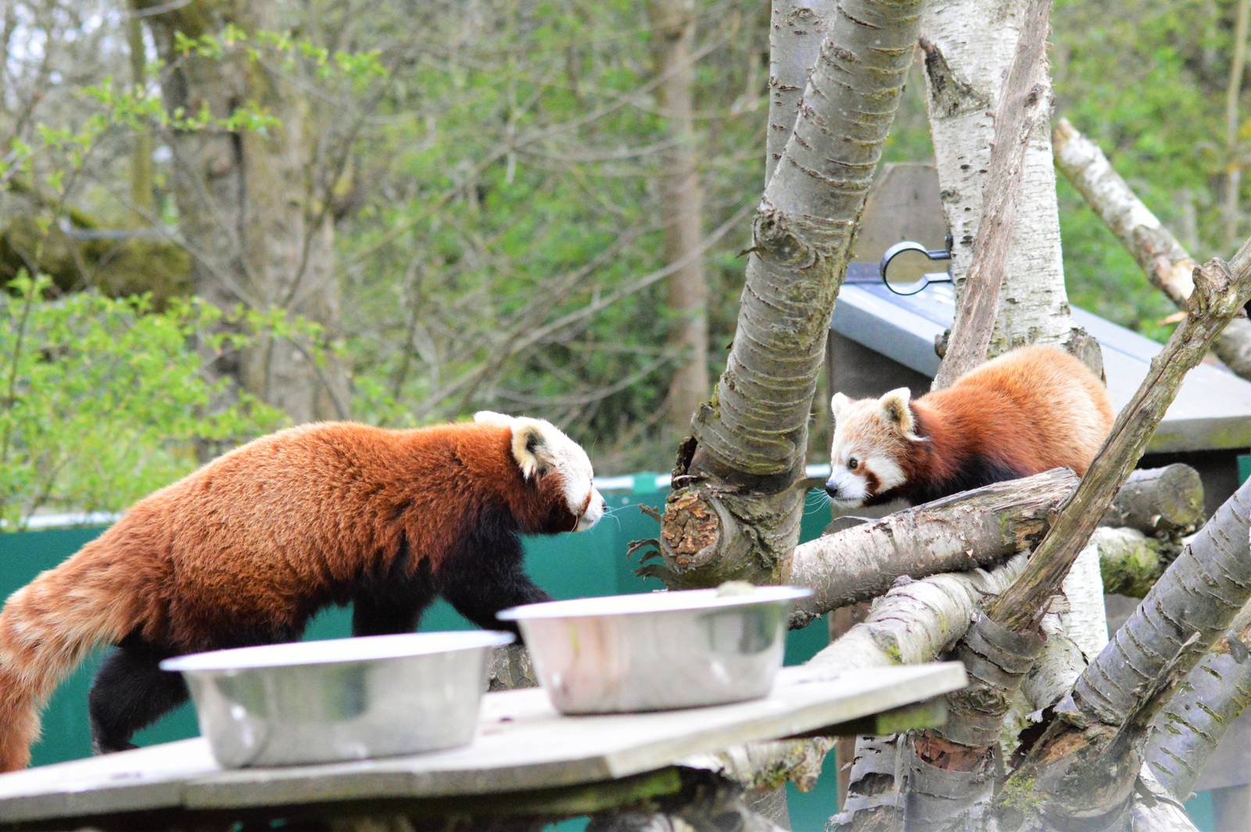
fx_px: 4271
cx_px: 626
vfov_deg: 11.1
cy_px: 416
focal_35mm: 123
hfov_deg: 16.7
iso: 6400
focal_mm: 82
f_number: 5.6
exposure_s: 1/3200
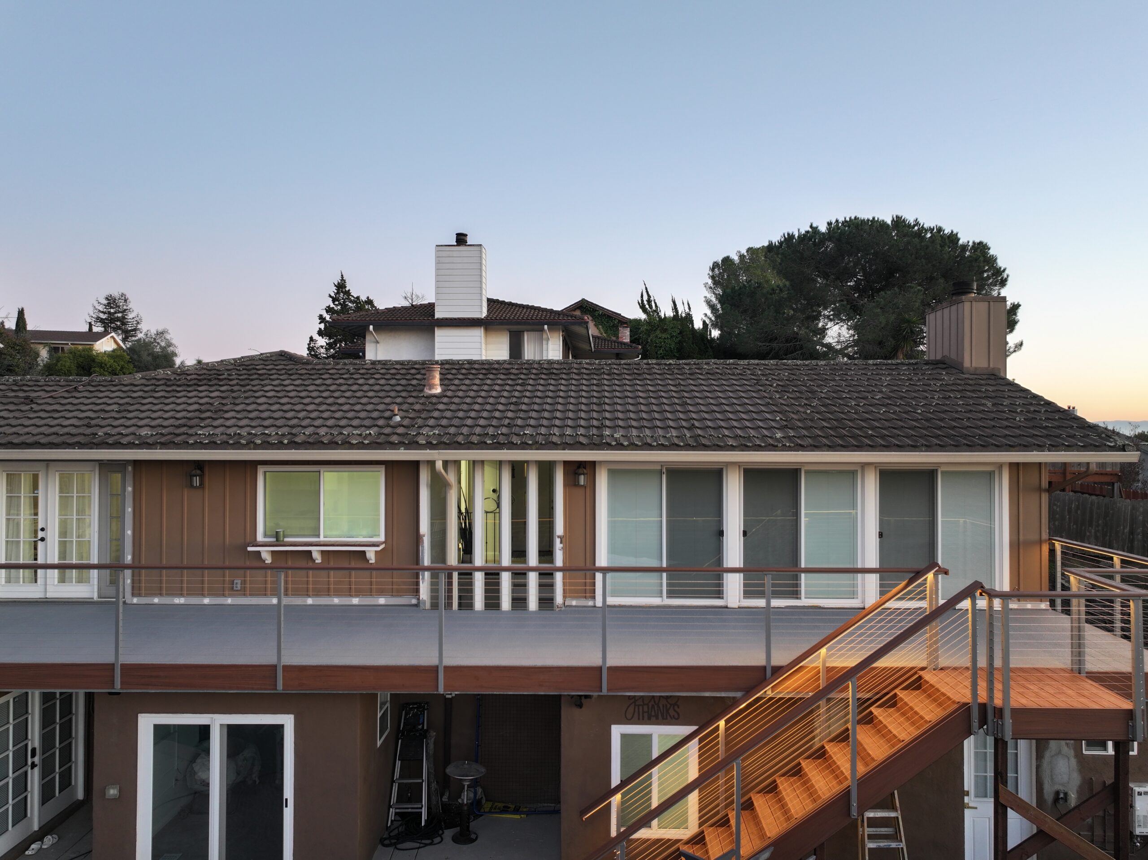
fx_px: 796
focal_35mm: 24
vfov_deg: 56.8
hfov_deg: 71.6
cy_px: 430
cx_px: 574
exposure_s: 1/15
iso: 160
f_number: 2.8
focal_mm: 12.29
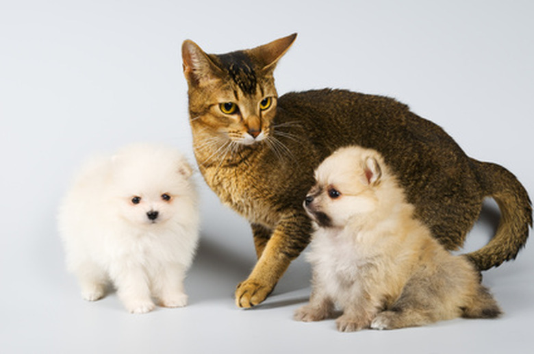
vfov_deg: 20.1
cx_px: 267
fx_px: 999
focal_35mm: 68
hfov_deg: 29.9
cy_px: 177
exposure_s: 1/200
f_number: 14
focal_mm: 45
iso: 200
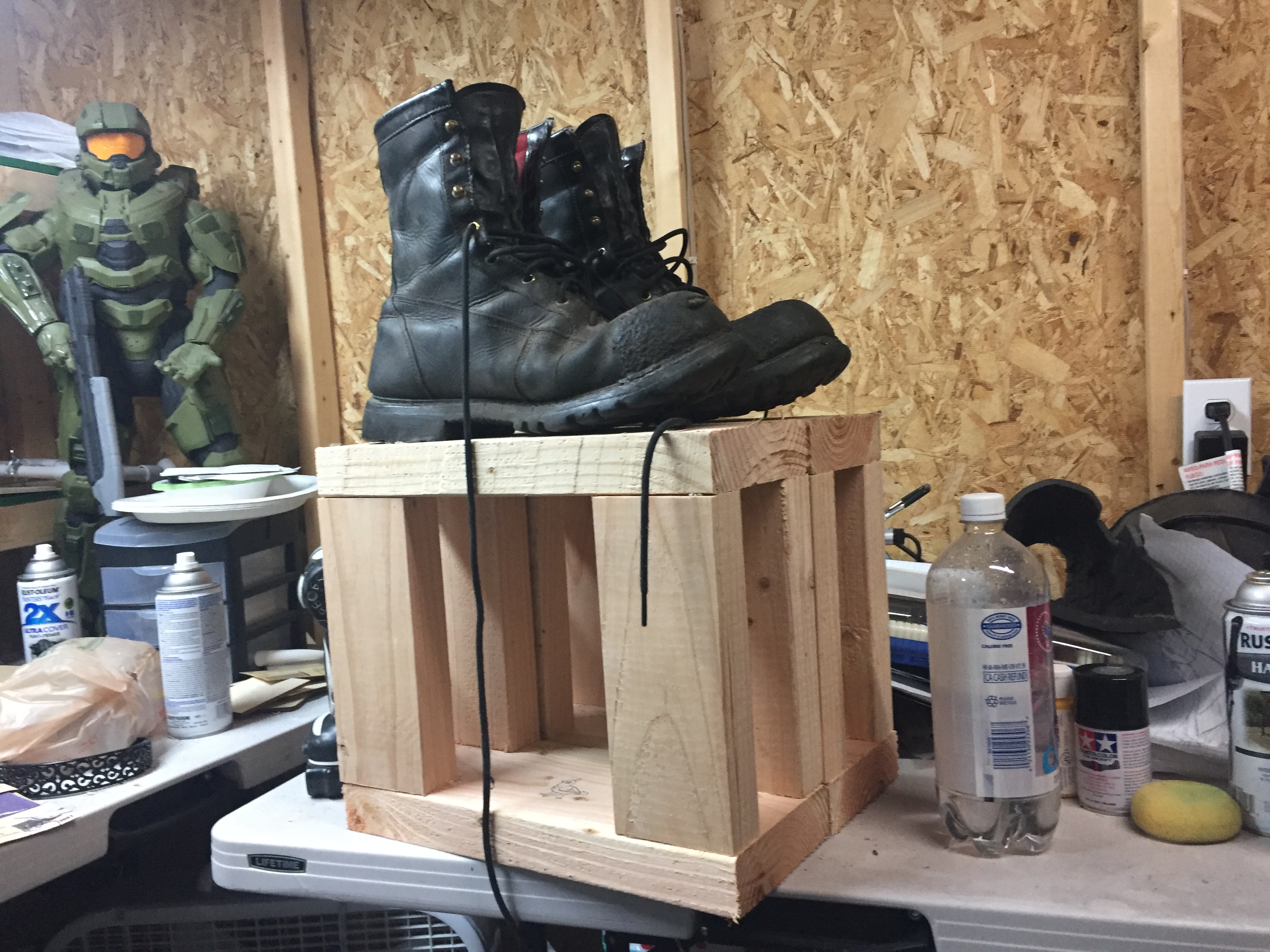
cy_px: 476
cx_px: 635
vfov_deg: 48.2
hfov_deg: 61.7
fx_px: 1064
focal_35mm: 29
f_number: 2.2
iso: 160
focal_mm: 4.15
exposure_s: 1/30
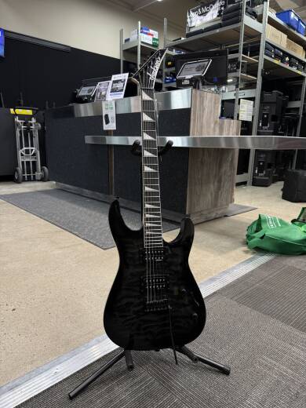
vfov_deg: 71.6
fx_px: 283
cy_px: 204
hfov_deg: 56.8
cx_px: 153
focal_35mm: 24
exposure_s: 1/120
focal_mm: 6.76
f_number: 1.78
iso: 160
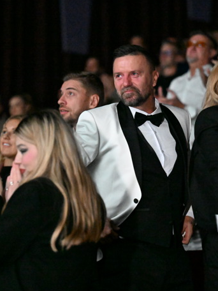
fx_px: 1528
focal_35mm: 182
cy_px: 145
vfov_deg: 10.9
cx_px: 139
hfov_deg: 8.2
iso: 32000
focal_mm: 125
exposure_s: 1/60
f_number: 2.8
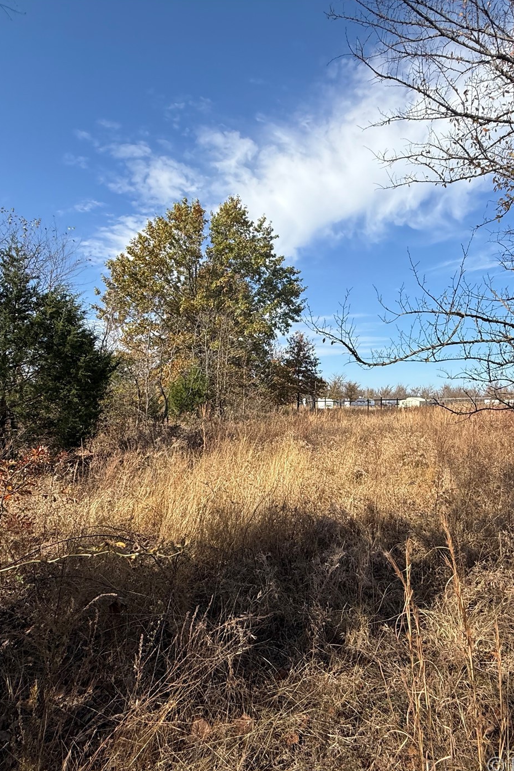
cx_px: 297
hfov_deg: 61.6
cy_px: 392
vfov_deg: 84.0
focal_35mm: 20
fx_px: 428
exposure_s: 1/1613
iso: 50
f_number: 2.2
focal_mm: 2.22
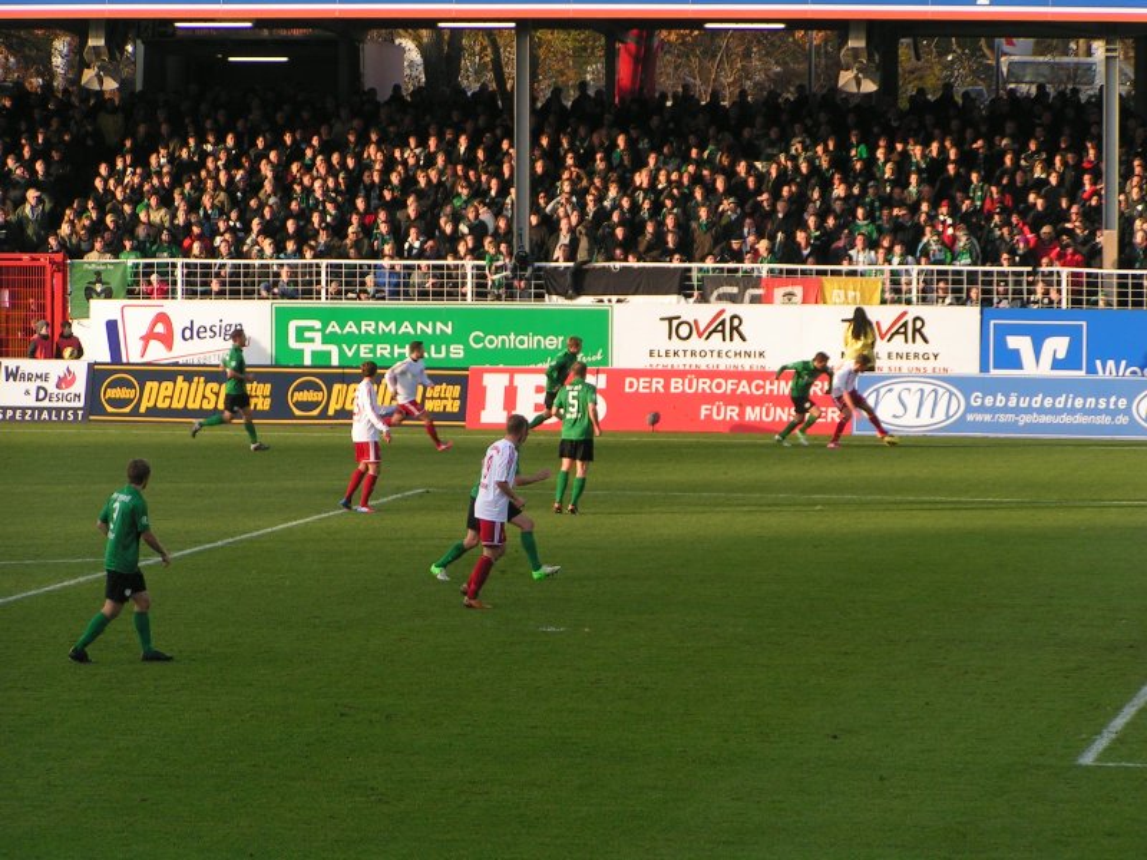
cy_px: 430
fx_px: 5434
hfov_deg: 12.0
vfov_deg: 9.1
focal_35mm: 164
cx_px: 574
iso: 50
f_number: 4.5
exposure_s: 1/200
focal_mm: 25.1
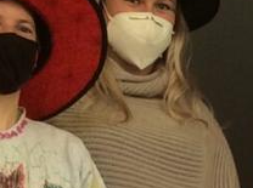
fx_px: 1502
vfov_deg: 6.8
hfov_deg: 9.6
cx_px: 240
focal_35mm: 206
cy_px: 432
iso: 40
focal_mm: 3.3
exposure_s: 1/33
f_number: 2.4
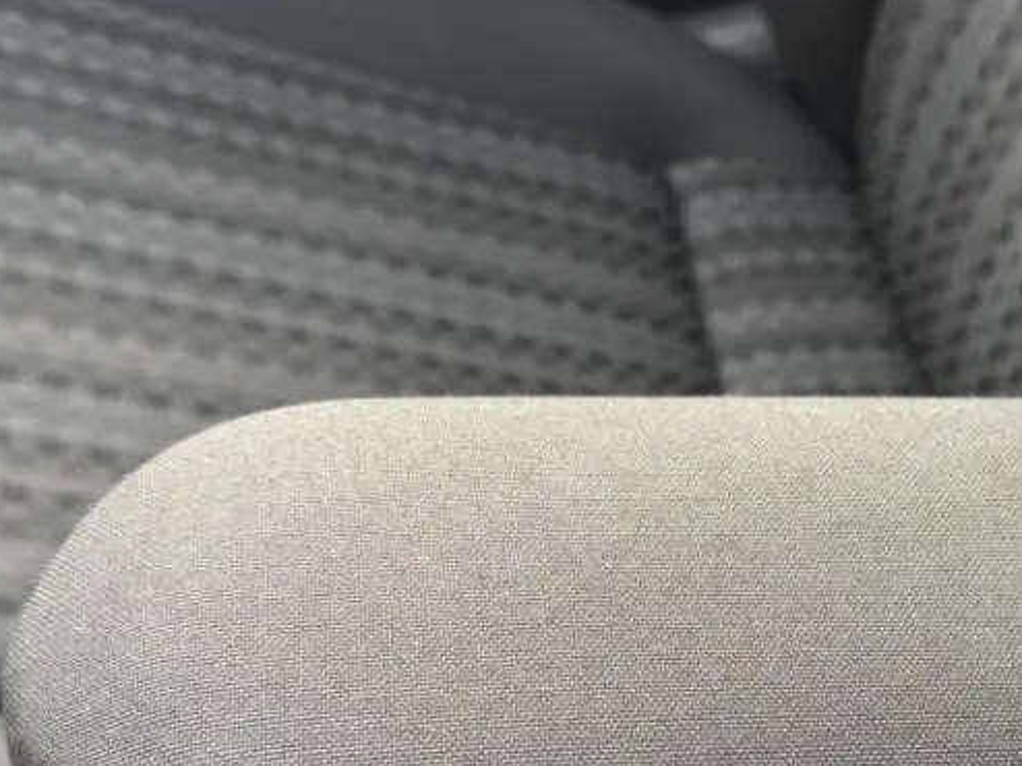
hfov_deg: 26.8
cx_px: 916
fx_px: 2066
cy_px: 596
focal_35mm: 70
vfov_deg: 20.8
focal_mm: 6.76
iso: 64
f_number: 1.78
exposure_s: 1/140
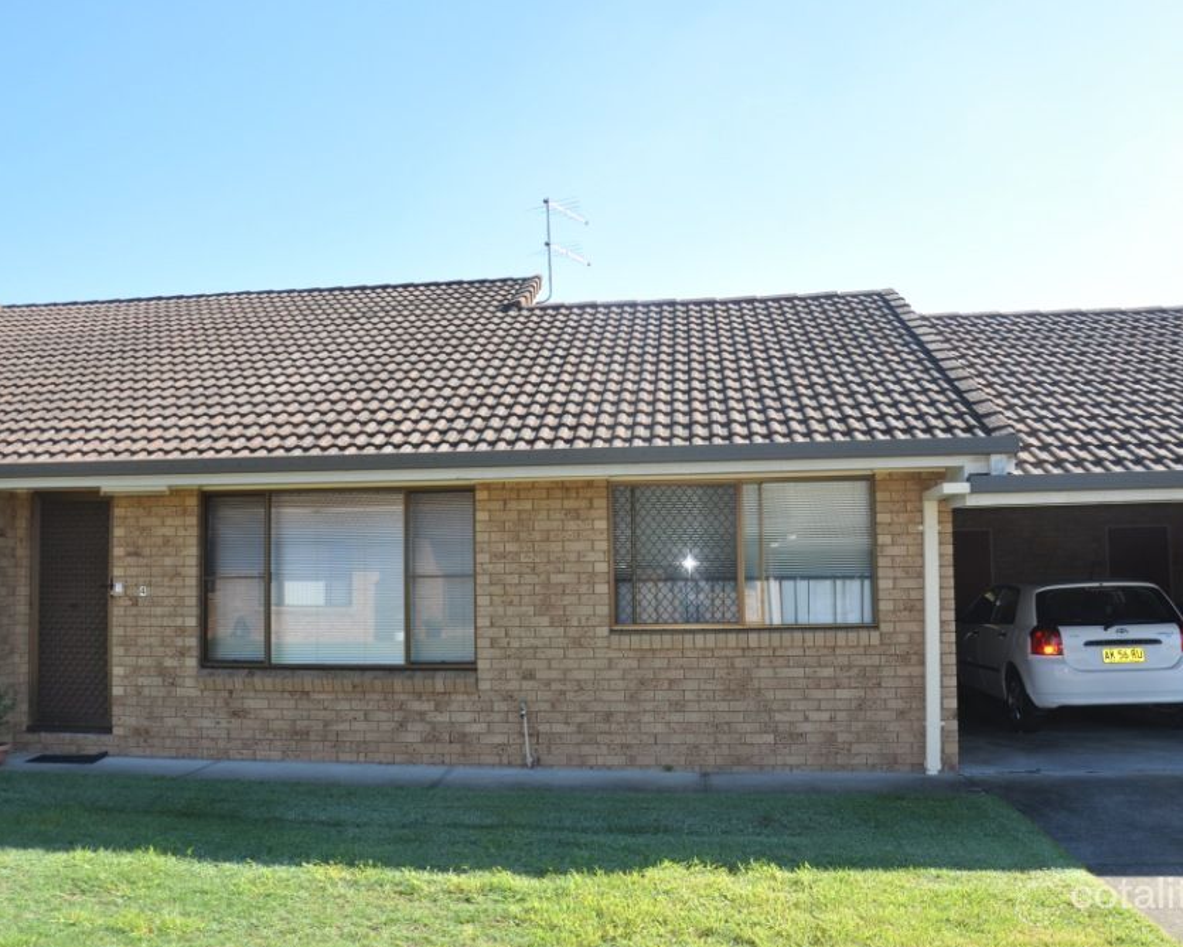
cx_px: 538
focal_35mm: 31
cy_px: 476
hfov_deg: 57.1
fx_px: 1086
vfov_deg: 47.1
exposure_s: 1/200
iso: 200
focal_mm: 18
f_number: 8
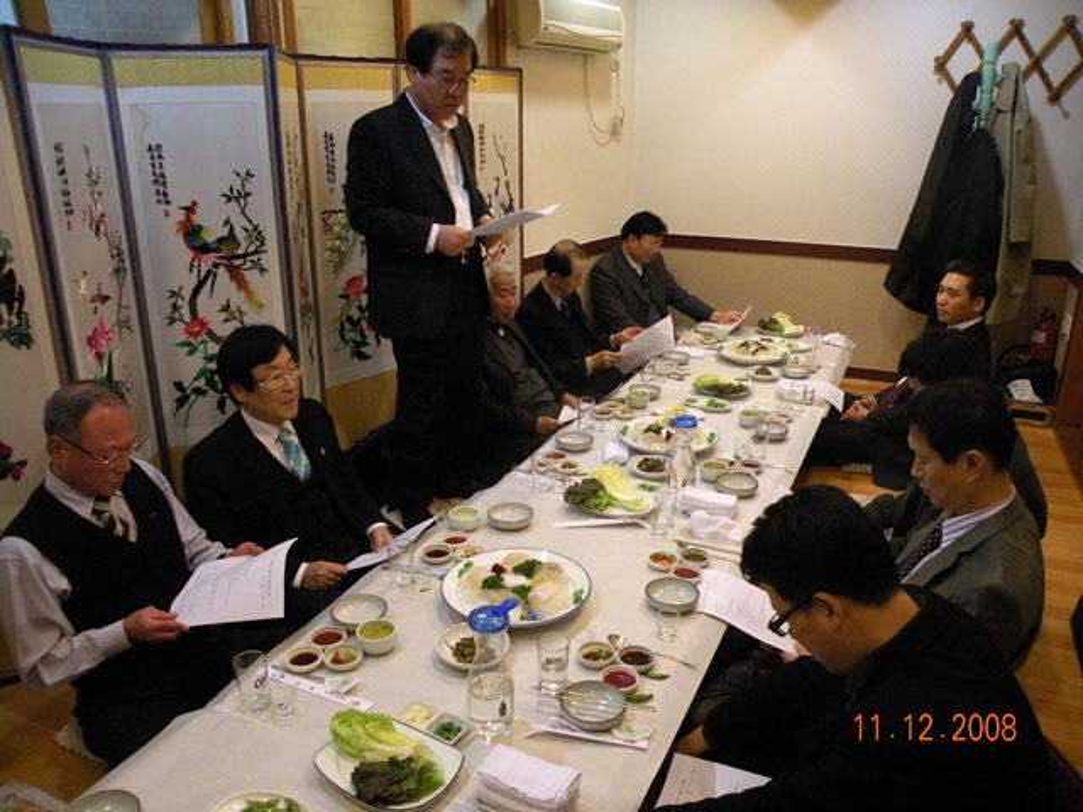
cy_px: 406
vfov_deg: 51.4
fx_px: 845
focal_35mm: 27
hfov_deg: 65.3
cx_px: 542
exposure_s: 1/25.7
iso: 400
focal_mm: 4.7
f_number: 2.8
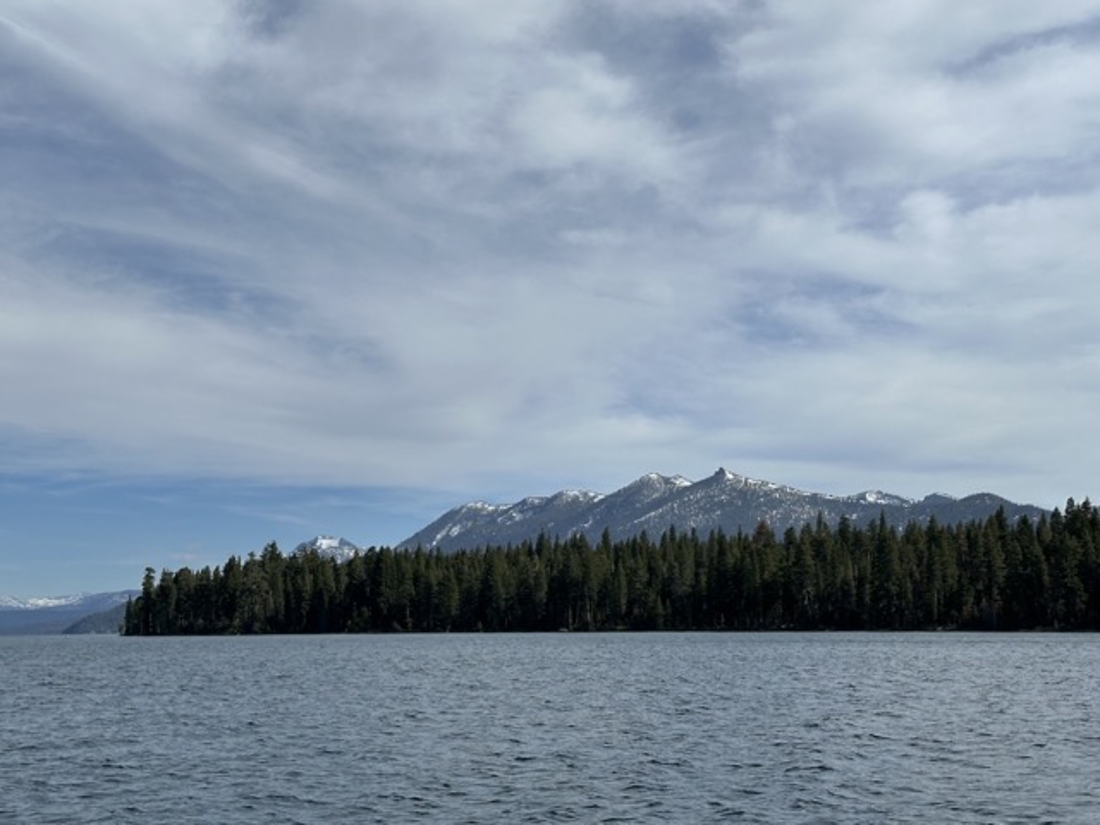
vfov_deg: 30.3
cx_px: 550
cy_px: 412
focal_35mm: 48
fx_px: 1525
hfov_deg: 39.7
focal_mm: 6.86
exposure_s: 1/8929
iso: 64
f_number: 1.78
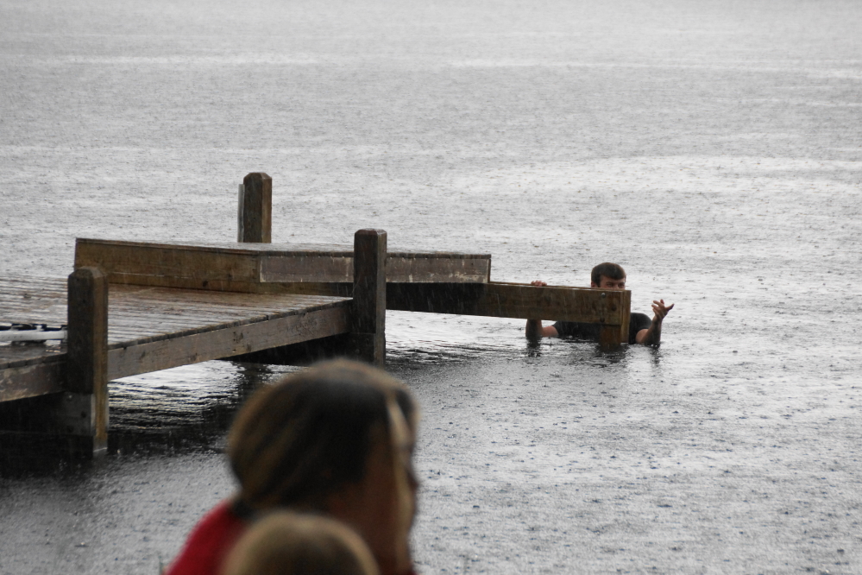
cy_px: 288
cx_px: 431
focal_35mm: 195
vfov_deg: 7.0
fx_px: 4669
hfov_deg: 10.5
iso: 800
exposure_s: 1/200
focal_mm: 130
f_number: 5.6
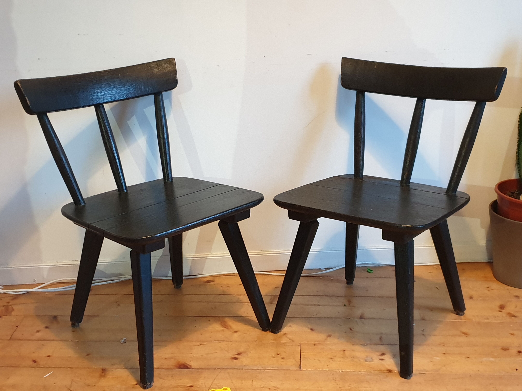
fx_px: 392
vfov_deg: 53.1
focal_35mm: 26
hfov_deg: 67.3
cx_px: 261
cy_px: 196
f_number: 1.5
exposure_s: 1/33
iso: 320
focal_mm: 4.3
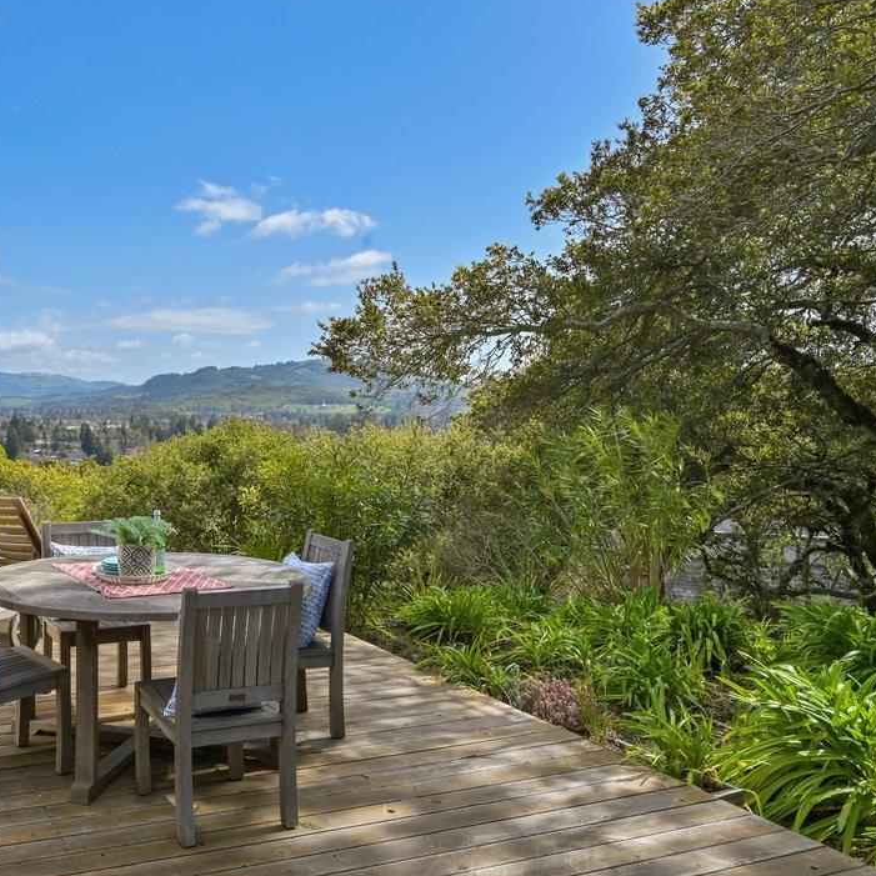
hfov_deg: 47.5
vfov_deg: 50.1
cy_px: 405
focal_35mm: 33
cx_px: 181
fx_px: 937
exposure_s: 1/1000
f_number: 11
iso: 400
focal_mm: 22.5
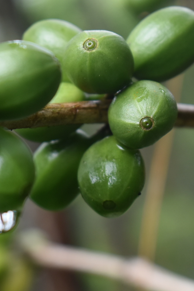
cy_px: 188
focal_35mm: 167
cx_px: -64
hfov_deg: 8.1
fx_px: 1350
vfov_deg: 12.3
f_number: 5.6
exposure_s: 1/125
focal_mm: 55
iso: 400
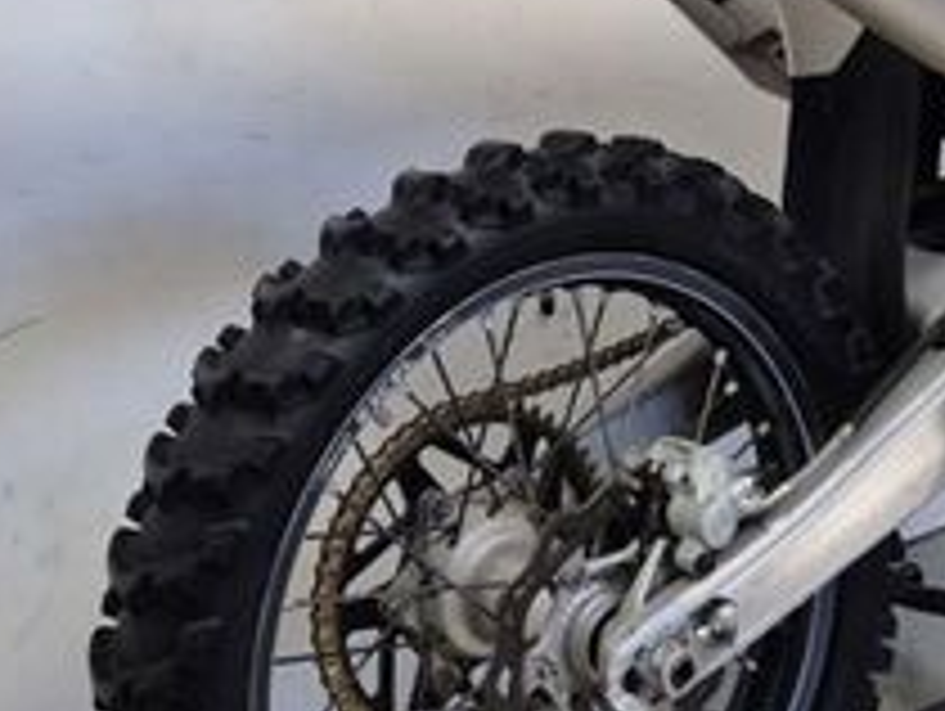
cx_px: 594
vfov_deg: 20.6
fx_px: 1913
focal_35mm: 70
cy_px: 76
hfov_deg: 27.6
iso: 200
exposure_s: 1/100
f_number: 1.8
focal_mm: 5.4
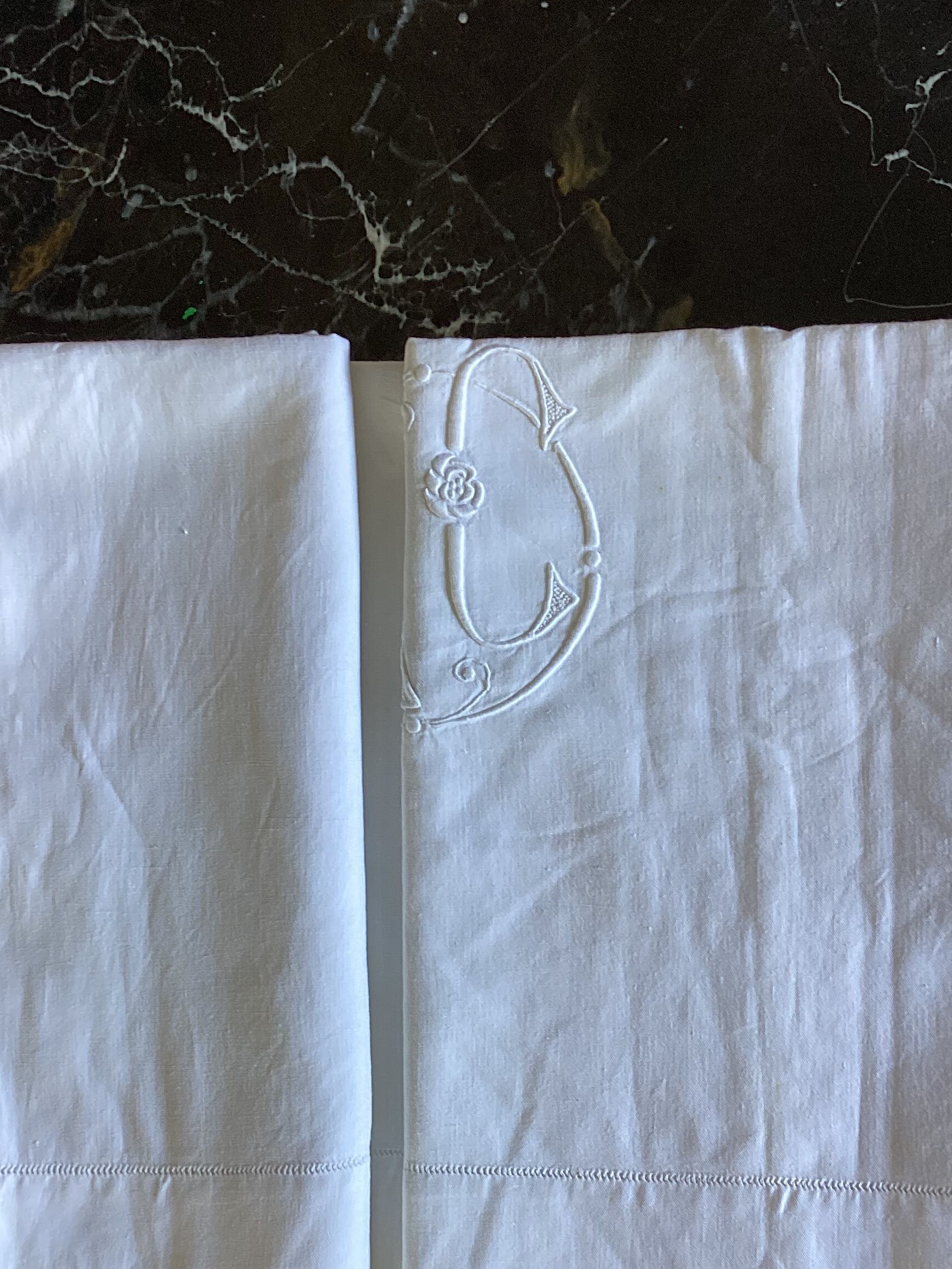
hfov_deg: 32.9
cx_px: 523
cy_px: 800
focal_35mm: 44
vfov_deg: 42.6
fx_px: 1613
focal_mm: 3.3
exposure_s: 1/60
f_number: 2.4
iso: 64
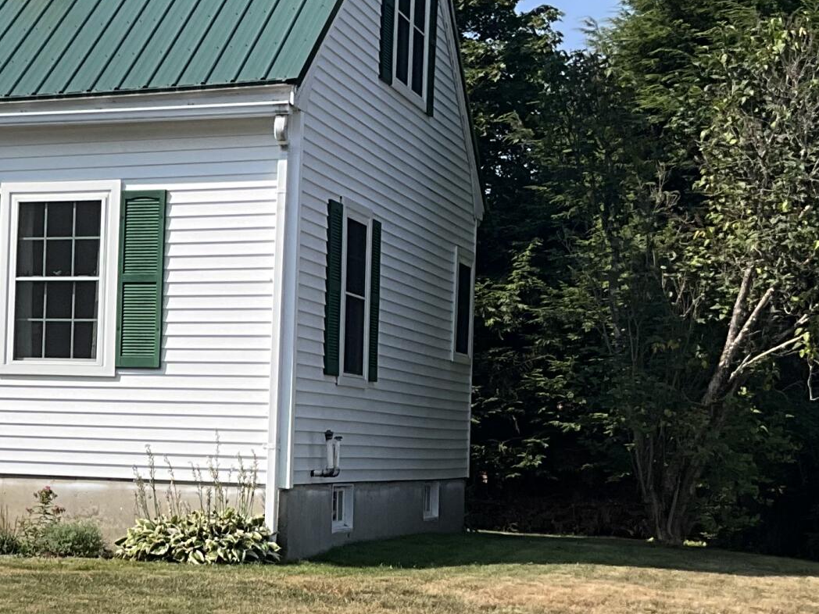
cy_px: 394
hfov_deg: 22.1
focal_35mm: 83
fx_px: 1964
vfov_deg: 17.7
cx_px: -103
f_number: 1.8
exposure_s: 1/1730
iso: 25
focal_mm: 3
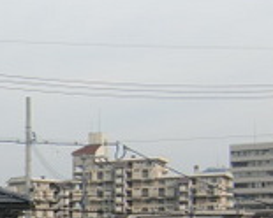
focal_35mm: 99
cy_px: 262
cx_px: -137
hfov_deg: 17.4
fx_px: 800
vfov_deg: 15.0
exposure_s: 1/640
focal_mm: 4.9
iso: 64
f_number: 2.6
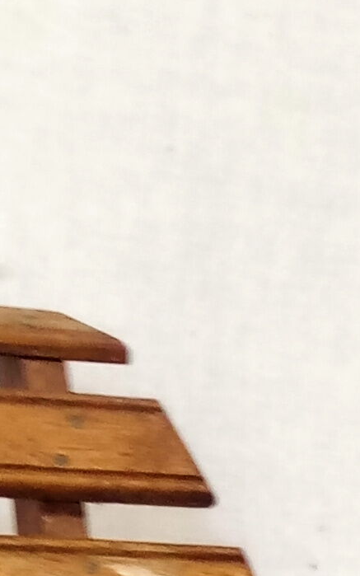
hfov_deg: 7.5
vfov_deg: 10.3
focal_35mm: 174
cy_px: 1428
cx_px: 407
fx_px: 2731
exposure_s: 1/33.3
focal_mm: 4.05
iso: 720
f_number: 1.8
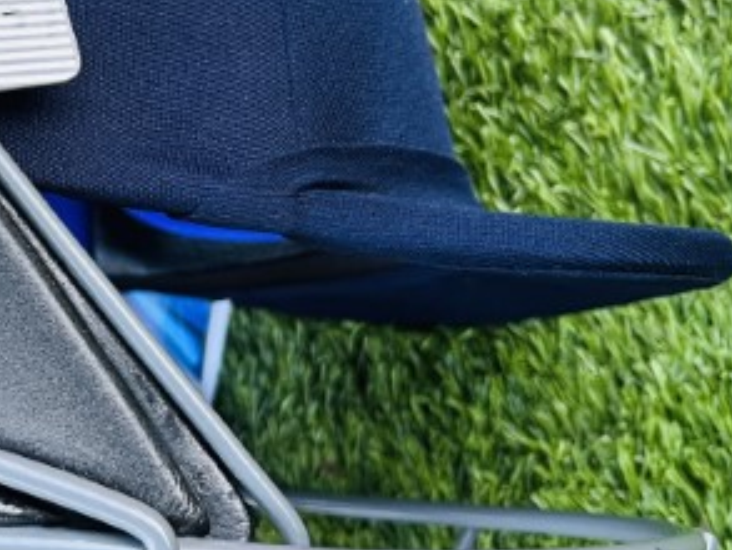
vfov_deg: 20.7
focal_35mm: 71
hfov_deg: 25.6
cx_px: -50
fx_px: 1502
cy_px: 208
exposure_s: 1/72
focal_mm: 5.7
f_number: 1.5
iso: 125
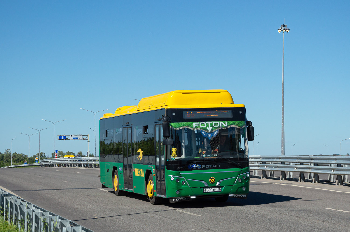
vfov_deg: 20.1
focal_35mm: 68
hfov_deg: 29.9
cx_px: 175
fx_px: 656
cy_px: 116
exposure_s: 1/1000
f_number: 7.1
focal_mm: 45
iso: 100
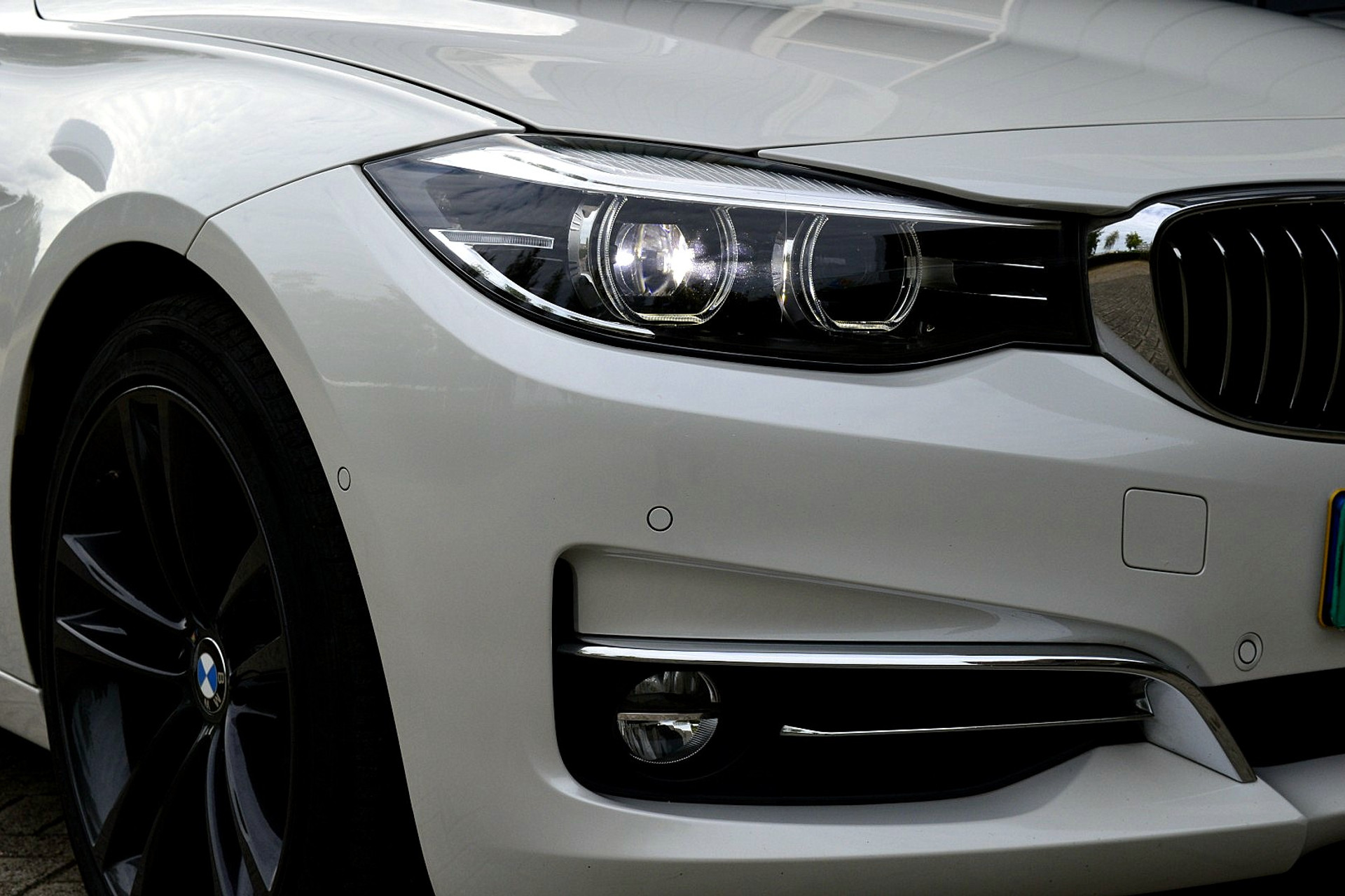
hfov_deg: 29.2
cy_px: 448
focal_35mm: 69
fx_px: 2578
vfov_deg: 19.7
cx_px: 672
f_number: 11
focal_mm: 46
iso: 400
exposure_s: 1/500
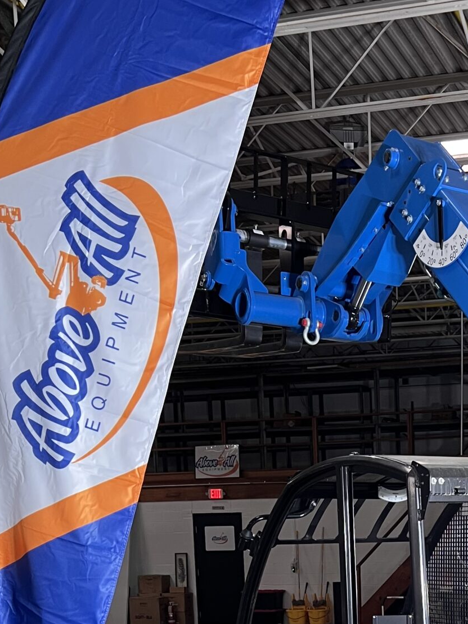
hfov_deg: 23.5
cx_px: 453
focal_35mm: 60
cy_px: 666
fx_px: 1081
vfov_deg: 29.4
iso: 80
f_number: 1.5
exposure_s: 1/60
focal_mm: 5.7
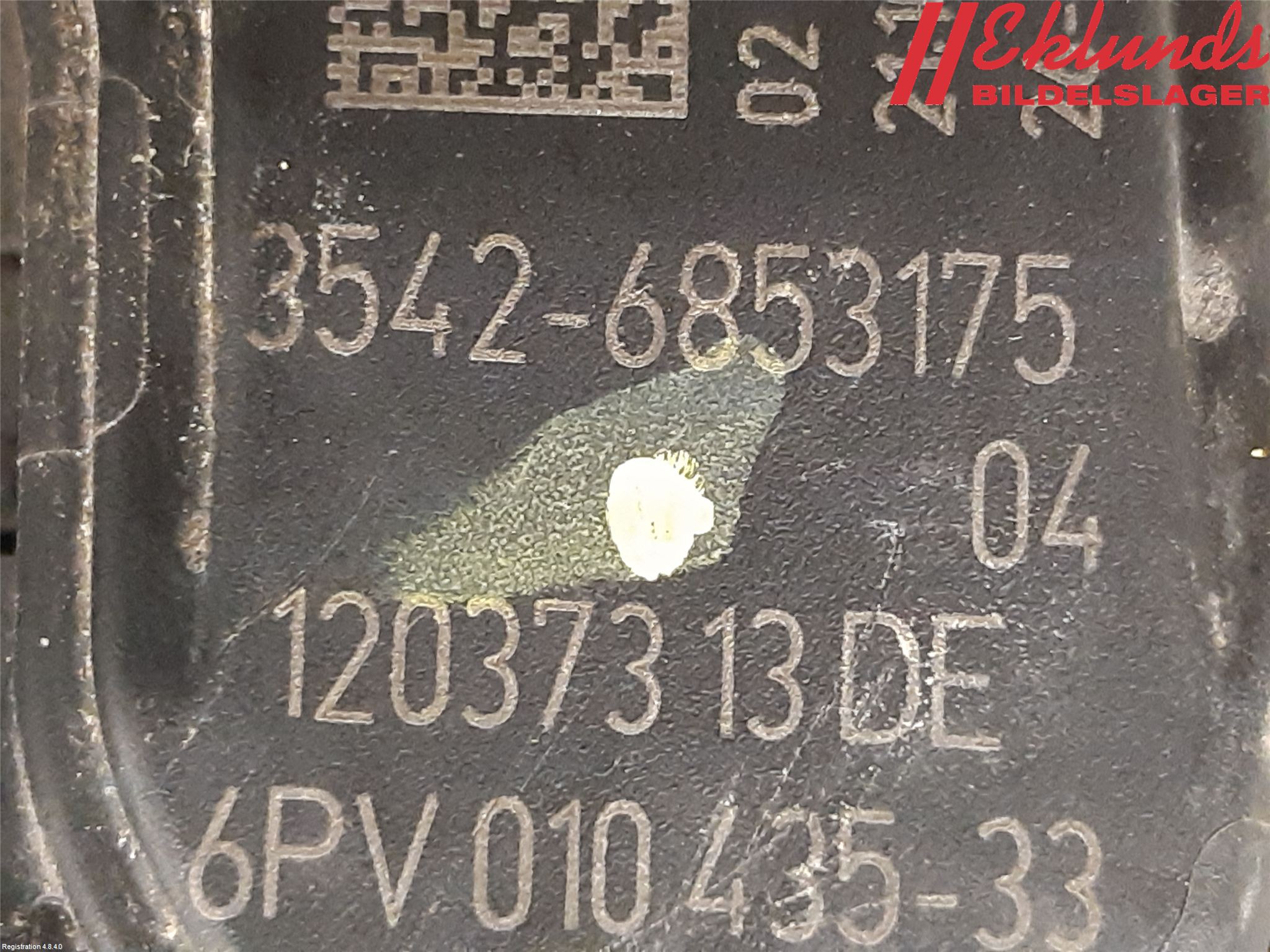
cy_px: 476
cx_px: 635
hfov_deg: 67.3
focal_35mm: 26
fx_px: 954
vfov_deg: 53.1
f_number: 1.7
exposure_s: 1/25
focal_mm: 3.93
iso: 500
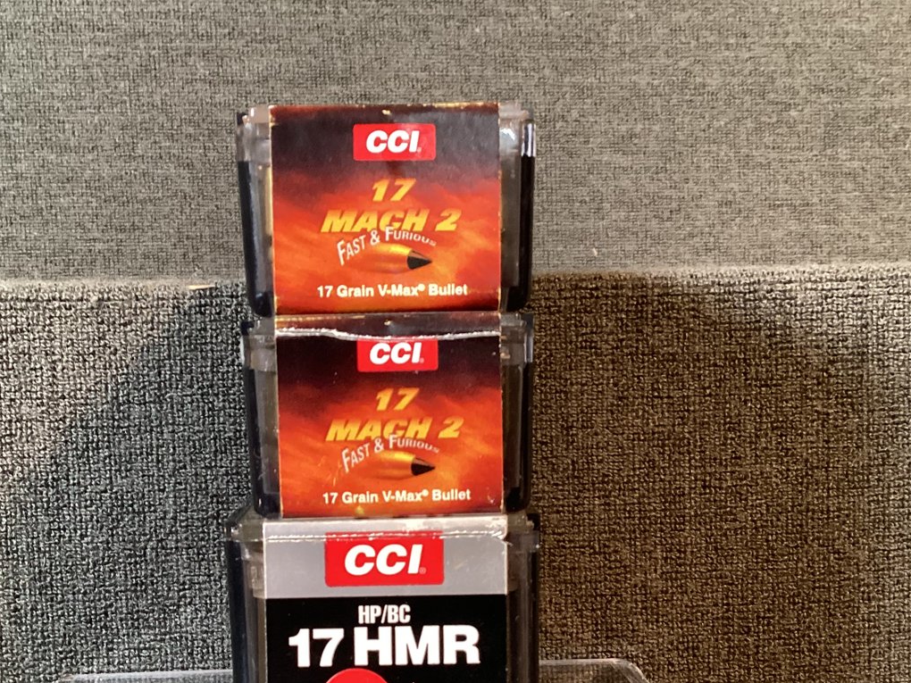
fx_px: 1211
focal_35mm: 46
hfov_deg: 41.2
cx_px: 399
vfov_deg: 31.3
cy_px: 449
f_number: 2.4
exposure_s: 1/30
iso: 320
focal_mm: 3.3
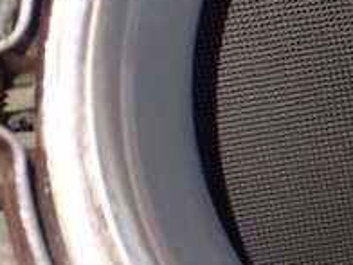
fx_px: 938
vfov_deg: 16.0
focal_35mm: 92
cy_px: 76
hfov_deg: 19.7
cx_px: 450
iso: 800
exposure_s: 1/40
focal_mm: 5.4
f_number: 2.3
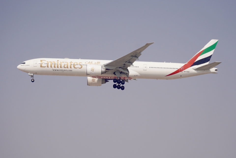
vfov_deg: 6.6
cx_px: 118
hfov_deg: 9.9
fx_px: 1367
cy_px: 79
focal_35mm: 208
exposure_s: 1/1000
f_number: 9
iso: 320
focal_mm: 139
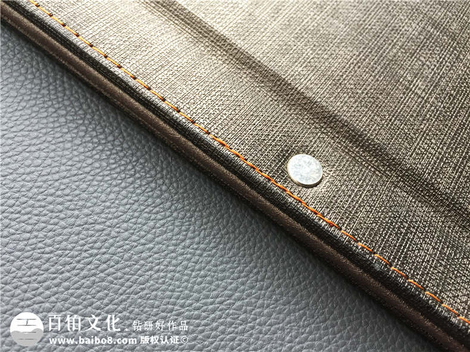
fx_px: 394
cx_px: 235
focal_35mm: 29
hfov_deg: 61.7
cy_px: 176
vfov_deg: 48.2
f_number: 2.2
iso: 100
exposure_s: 1/33
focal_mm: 4.15
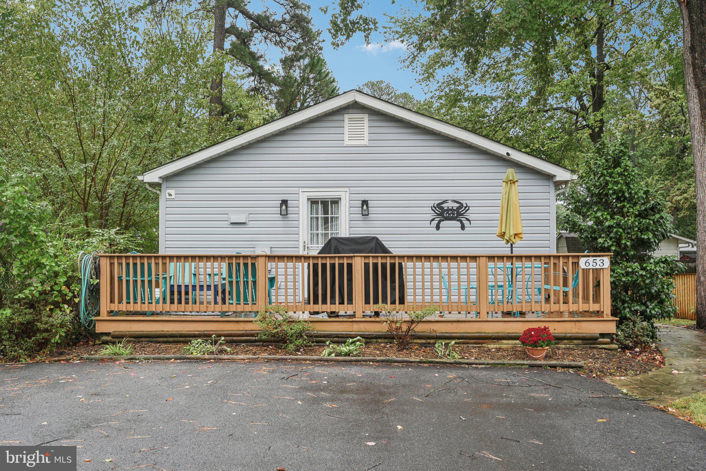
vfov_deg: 41.1
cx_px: 353
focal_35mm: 32
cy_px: 236
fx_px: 628
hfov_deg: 58.7
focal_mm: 32
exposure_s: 1/60
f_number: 8
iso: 400
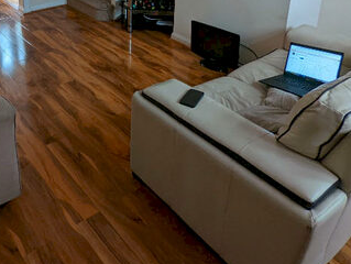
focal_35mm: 35
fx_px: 355
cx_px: 103
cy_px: 3
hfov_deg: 51.1
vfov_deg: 36.8
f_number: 2.2
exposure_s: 1/23.8
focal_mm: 2.35
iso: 76
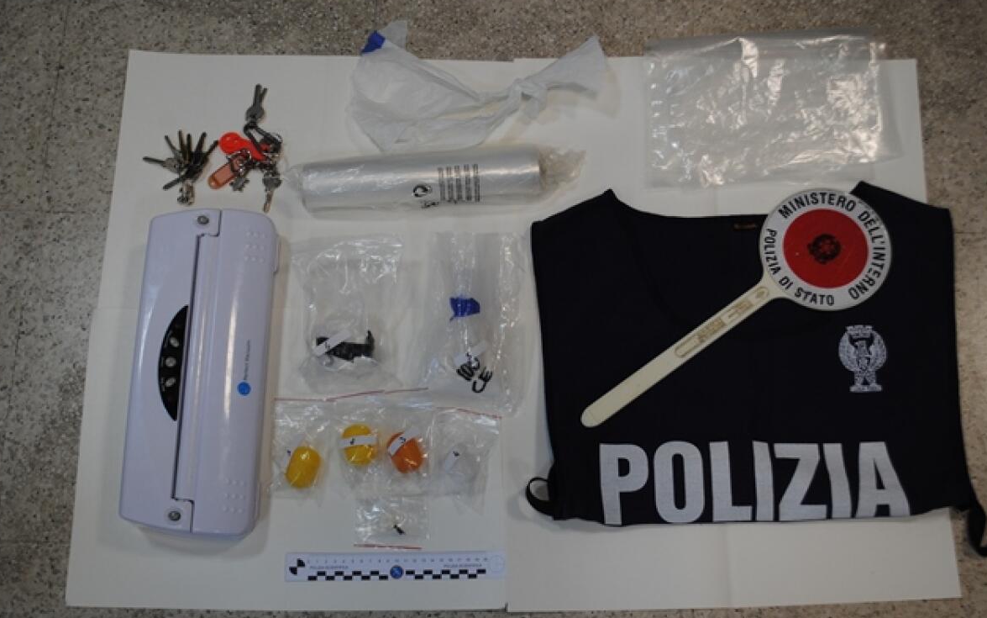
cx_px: 492
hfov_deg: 40.3
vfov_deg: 25.8
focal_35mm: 50
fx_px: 1345
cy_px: 300
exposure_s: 1/30
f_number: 4.8
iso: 220
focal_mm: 32
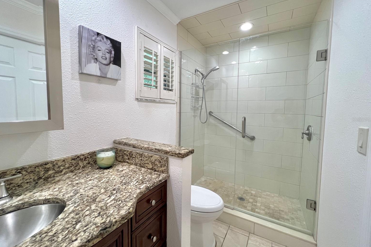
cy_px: 119
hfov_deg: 104.2
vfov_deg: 81.2
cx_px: 182
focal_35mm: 14
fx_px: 144
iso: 200
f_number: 1.8
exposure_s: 1/120
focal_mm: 1.57
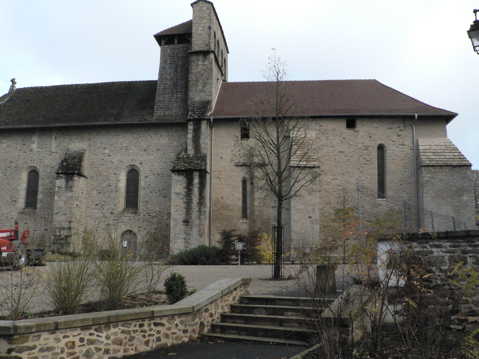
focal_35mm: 36
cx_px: 240
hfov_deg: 51.4
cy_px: 180
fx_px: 498
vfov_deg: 39.7
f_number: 5.6
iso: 400
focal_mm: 6
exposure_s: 1/640
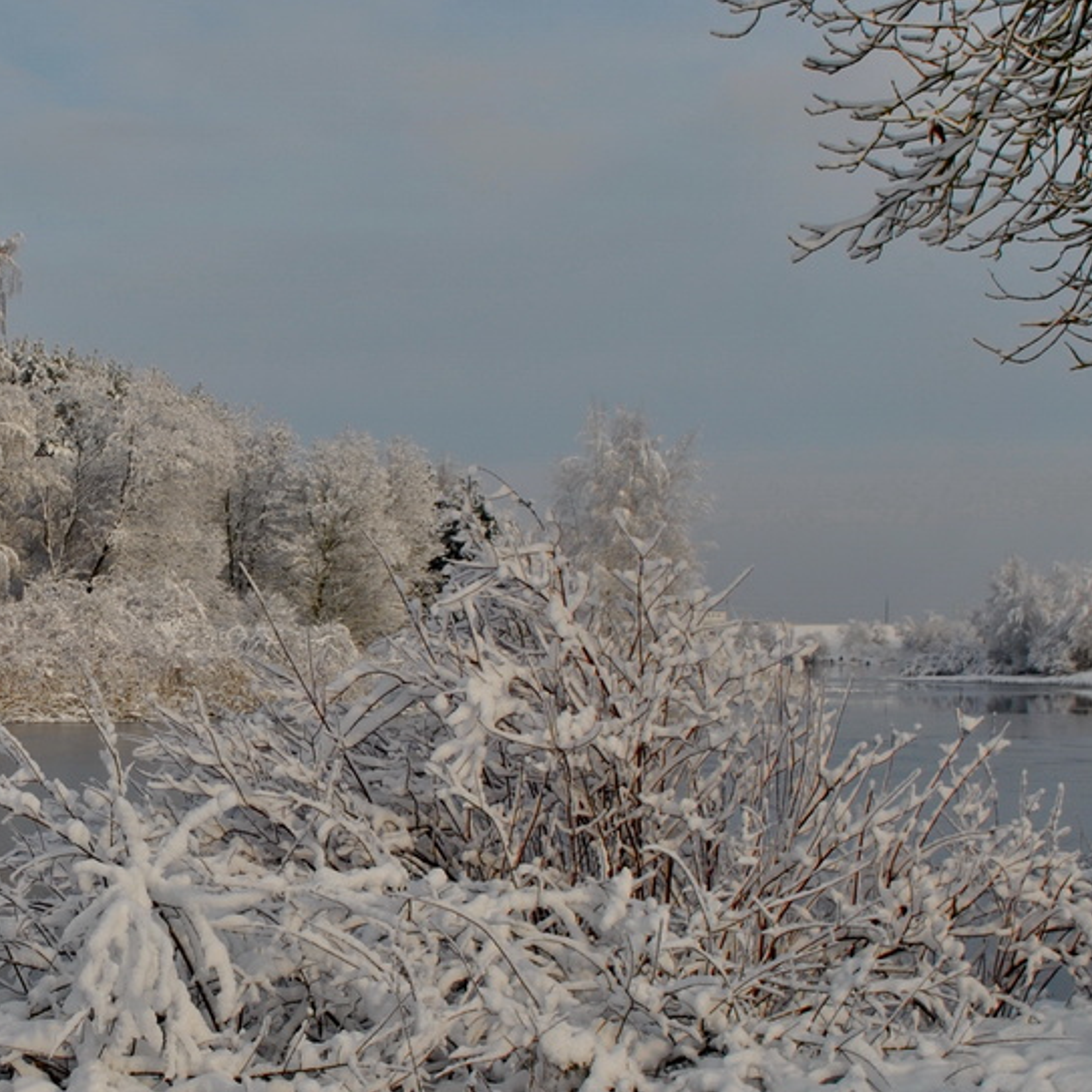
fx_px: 2820
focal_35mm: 79
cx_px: 38
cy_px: 588
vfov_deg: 21.9
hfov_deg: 21.3
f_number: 9
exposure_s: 1/320
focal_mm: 24
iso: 100
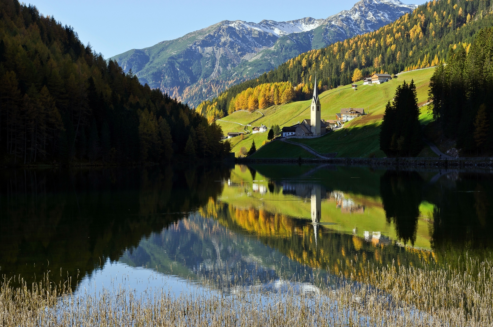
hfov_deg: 24.7
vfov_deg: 16.5
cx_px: 246
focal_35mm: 82
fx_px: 1128
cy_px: 164
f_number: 7.1
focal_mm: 55
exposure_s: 1/250
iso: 100
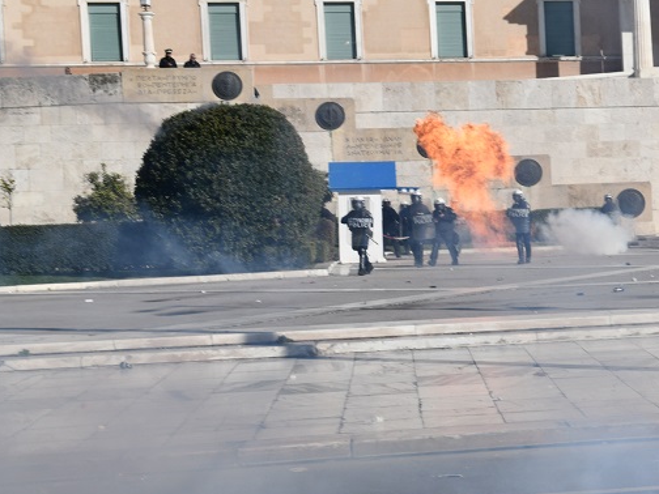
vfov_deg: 25.2
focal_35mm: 58
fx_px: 1104
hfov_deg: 32.4
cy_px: 297
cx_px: 516
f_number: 11
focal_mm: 38
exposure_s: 1/500
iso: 200
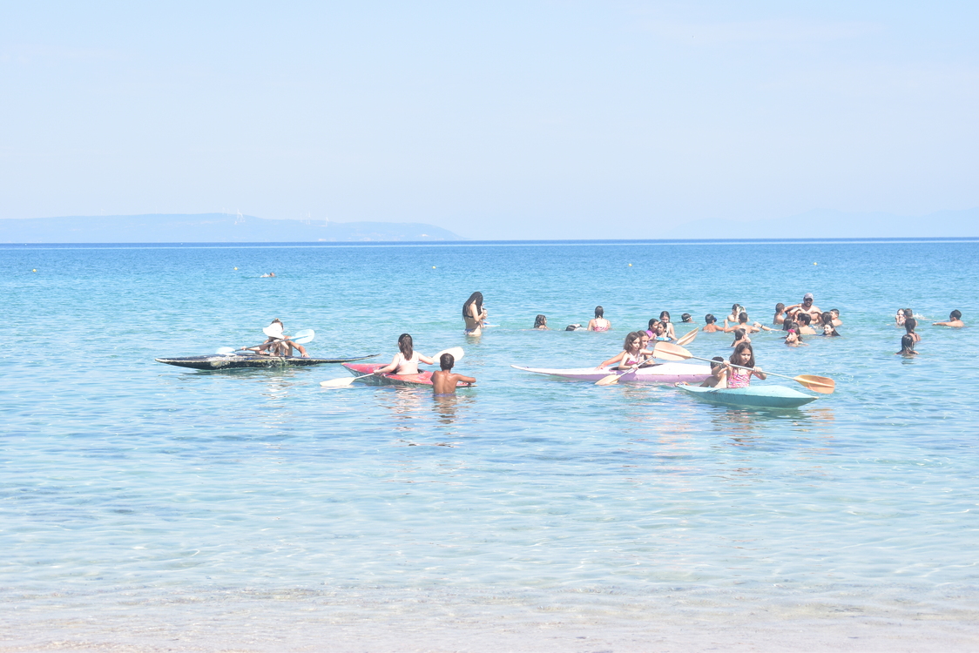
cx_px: 490
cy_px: 326
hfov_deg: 24.6
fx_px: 2244
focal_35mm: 82
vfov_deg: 16.6
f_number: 5.6
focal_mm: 55
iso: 100
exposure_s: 1/200
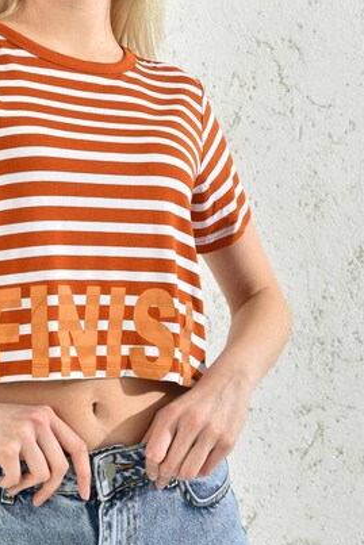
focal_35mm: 67
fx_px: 1015
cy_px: 149
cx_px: 53
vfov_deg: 29.7
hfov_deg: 20.0
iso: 100
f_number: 7.1
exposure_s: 1/160
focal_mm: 36
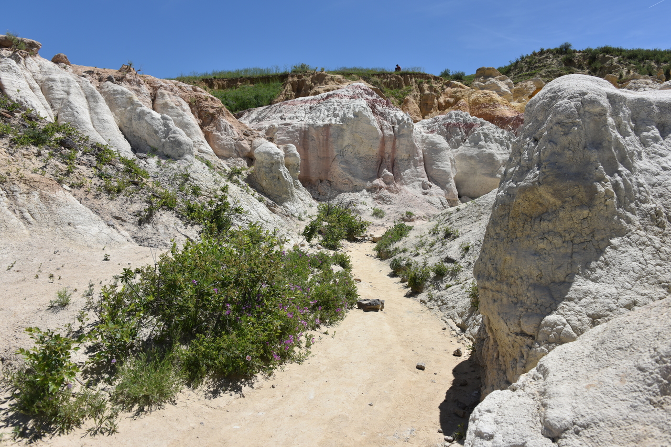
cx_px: 336
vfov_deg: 46.4
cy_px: 224
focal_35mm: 28
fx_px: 522
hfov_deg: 65.5
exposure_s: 1/320
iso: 100
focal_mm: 28
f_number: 9
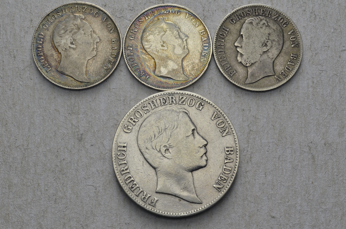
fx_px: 691
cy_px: 114
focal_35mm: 72
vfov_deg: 18.8
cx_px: 173
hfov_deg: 28.1
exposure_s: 1/250
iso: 400
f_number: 14
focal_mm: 48
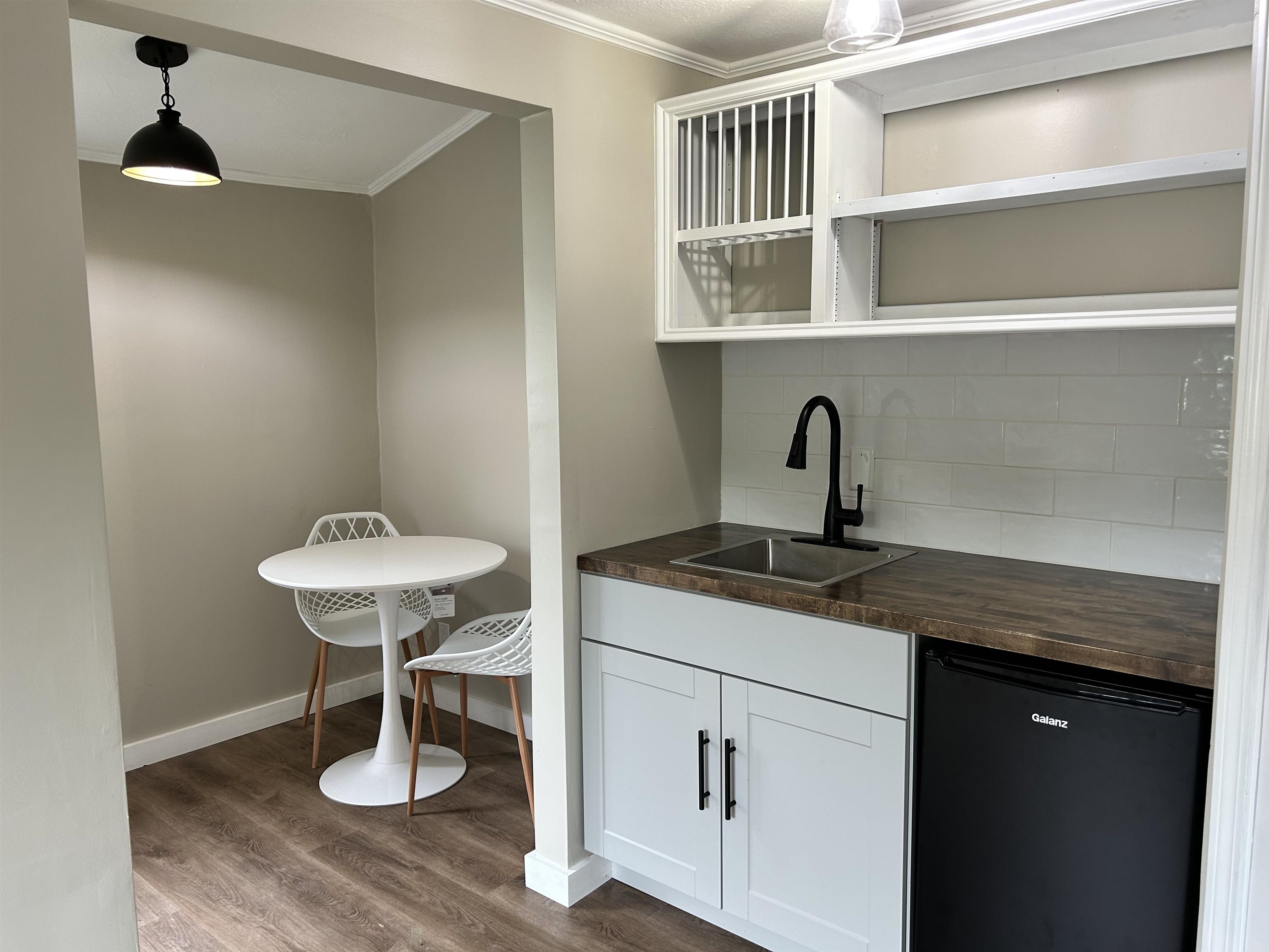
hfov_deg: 67.3
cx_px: 634
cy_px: 476
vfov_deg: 53.1
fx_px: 953
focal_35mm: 26
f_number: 1.5
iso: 80
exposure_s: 1/60
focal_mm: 5.7
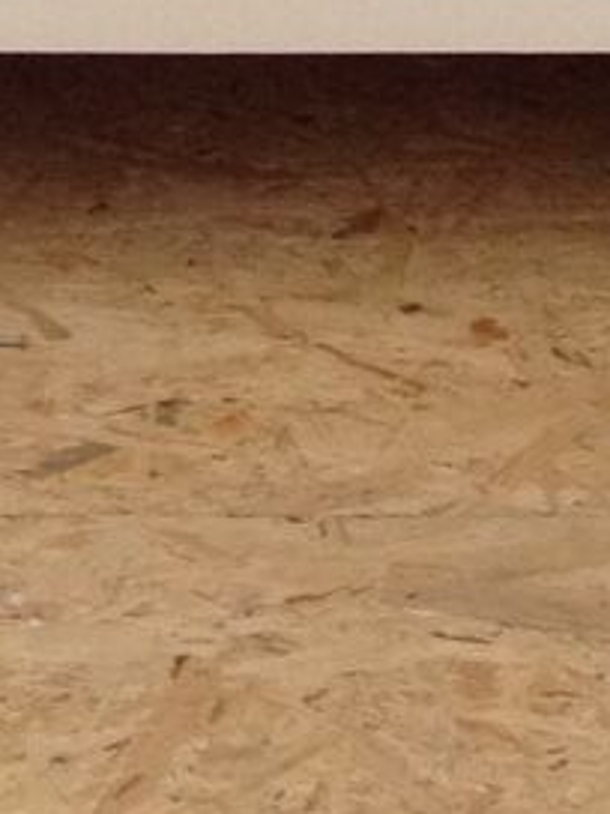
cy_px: -1613
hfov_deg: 7.1
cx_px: 296
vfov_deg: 8.1
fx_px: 4934
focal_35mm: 210
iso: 100
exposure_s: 1/20
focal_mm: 4.28
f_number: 2.4
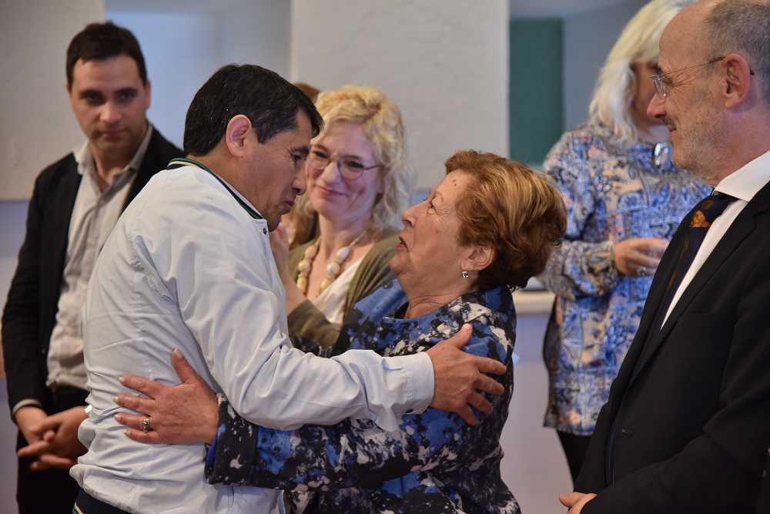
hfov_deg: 22.1
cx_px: 385
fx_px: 1968
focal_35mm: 92
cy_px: 257
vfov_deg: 14.9
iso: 1600
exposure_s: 1/200
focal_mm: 92
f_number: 4
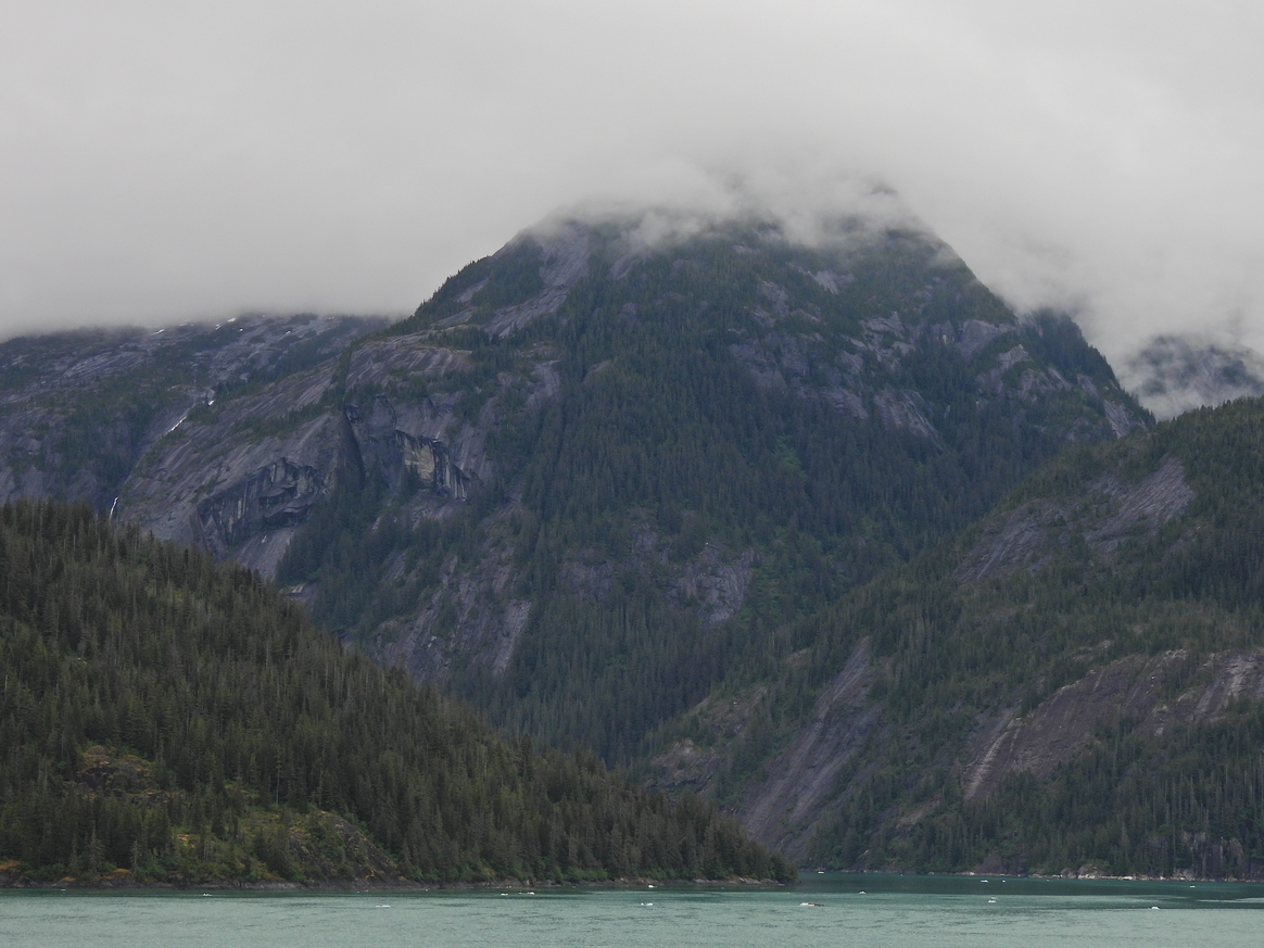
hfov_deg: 22.3
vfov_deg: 16.8
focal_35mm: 88
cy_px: 486
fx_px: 3213
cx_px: 657
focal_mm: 14.3
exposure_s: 1/500
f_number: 3.5
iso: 100
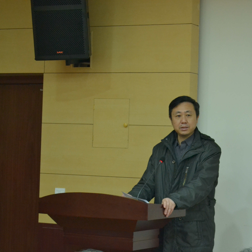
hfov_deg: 16.4
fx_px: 870
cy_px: 126
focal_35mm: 106
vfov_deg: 16.5
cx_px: 183
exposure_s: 1/30
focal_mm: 55
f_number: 5.6
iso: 2500
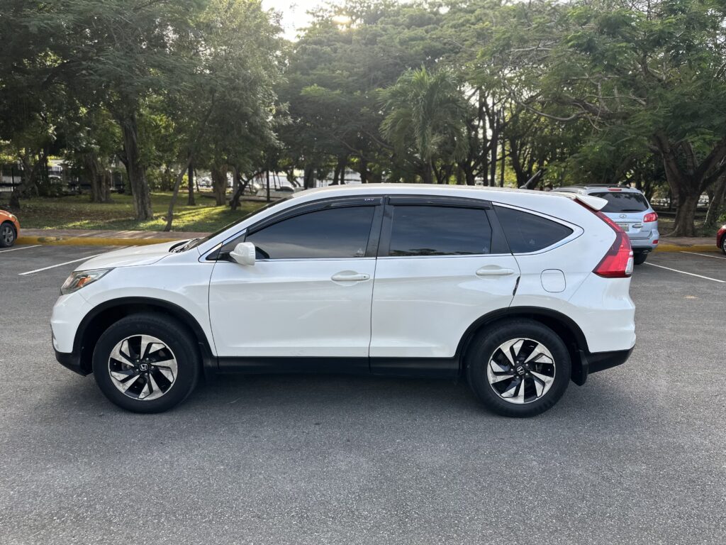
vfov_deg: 56.8
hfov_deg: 71.6
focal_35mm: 24
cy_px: 272
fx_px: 503
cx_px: 363
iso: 80
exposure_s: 1/543
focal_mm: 6.86
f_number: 1.78
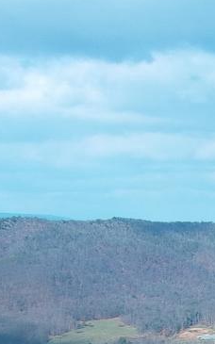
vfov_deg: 12.2
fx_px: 1557
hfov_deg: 6.3
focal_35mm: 166
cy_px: 459
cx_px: 885
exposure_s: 1/501
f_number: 2.8
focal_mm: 10.57
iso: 100
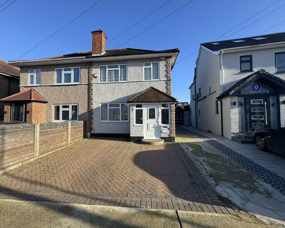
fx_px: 127
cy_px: 111
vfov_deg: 84.0
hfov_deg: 96.8
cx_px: 137
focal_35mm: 15
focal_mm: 2.22
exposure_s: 1/968
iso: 40
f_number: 2.2
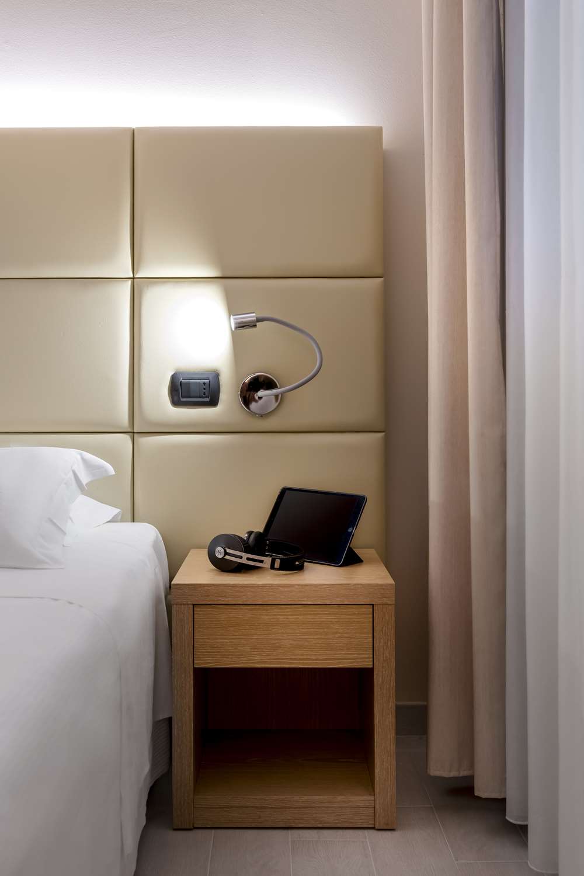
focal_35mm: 36
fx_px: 876
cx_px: 292
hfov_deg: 36.9
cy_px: 438
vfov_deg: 53.1
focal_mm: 36
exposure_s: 1/4
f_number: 7.1
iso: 250
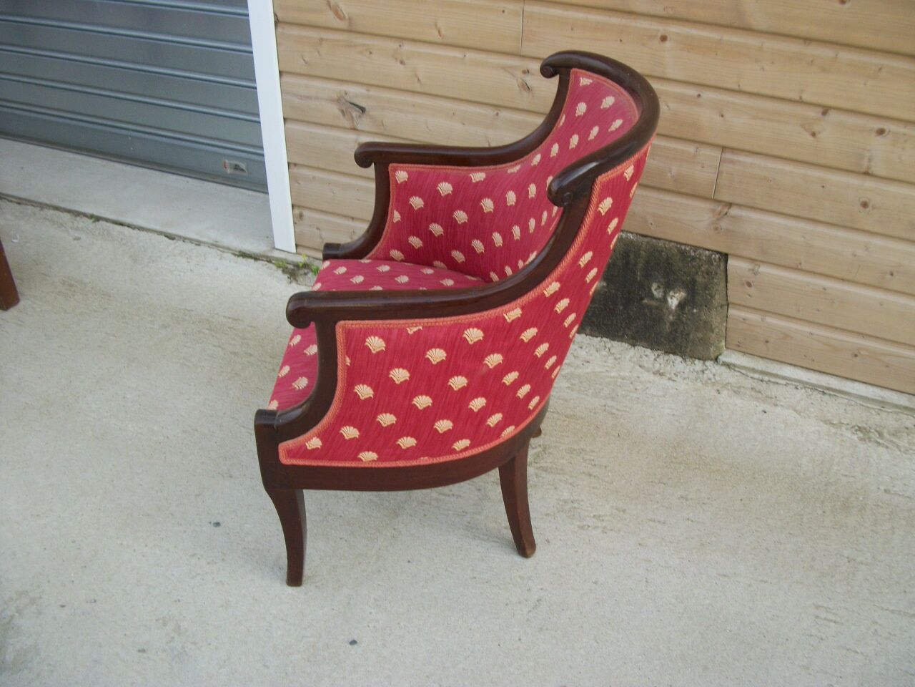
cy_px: 344
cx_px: 458
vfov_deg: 44.2
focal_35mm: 32
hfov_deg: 56.8
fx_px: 846
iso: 80
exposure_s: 1/50
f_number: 8.8
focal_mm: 5.7
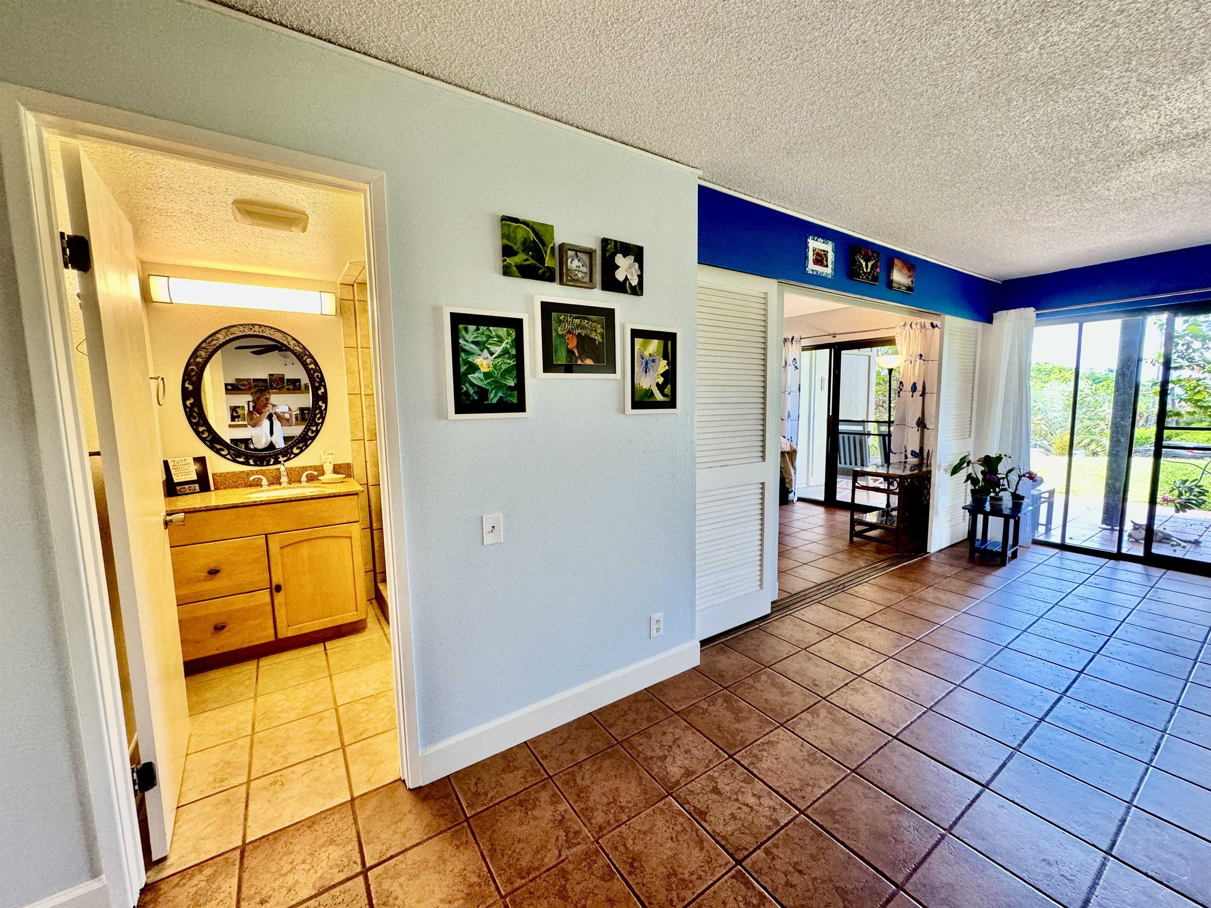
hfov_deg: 102.1
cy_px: 454
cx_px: 606
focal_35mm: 14
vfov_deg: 85.7
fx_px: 490
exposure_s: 1/60
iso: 200
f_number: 2.2
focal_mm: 2.22
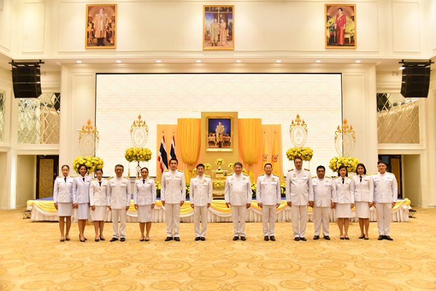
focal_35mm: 32
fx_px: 388
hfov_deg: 58.7
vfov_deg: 41.1
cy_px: 146
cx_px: 218
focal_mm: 32
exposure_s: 1/125
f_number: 4.5
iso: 1600
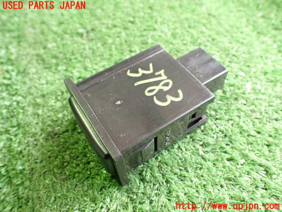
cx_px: 141
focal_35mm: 30
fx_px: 244
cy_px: 106
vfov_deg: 46.8
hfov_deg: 60.0
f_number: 2.3
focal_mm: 5.4
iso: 800
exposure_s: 1/50
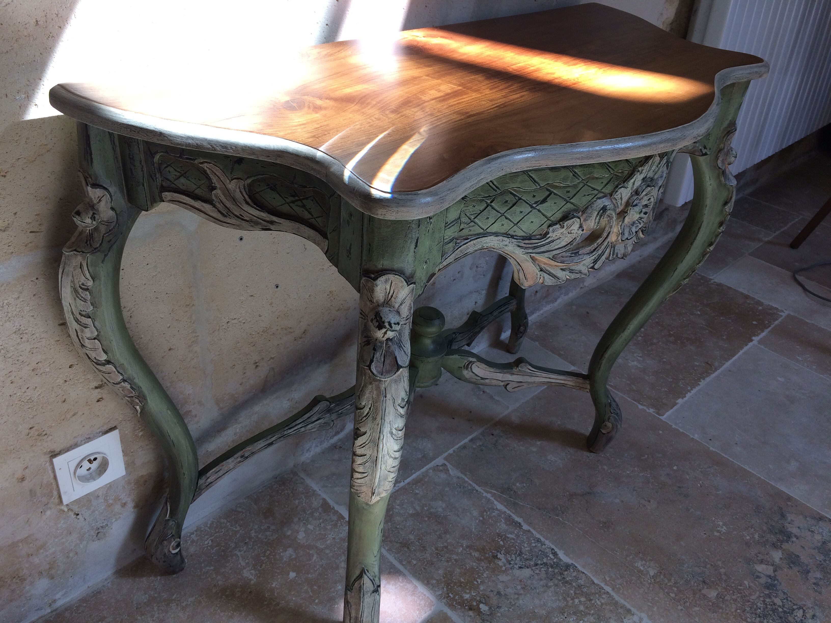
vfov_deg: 48.2
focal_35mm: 29
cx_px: 416
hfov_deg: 61.7
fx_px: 696
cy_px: 312
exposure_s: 1/101
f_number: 2.2
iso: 32
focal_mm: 4.15
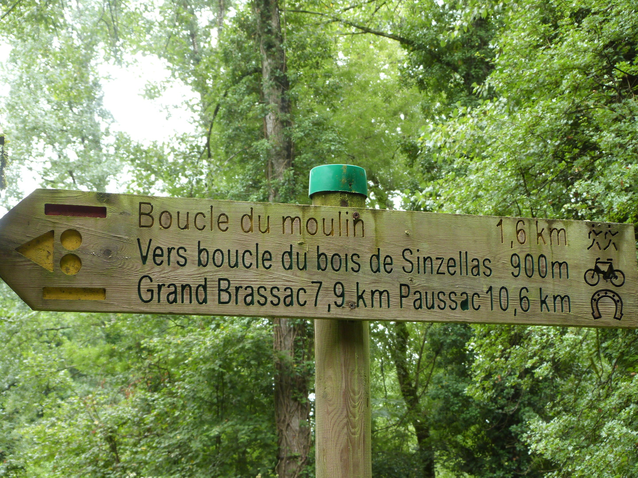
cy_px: 239
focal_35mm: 64
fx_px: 1180
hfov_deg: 30.3
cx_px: 319
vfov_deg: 22.9
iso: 160
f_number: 3.3
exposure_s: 1/60
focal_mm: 11.6
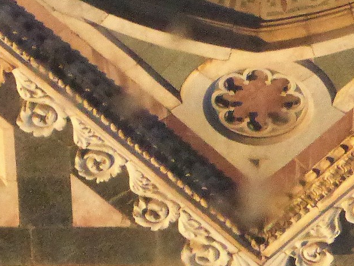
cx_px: 217
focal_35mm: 660
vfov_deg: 2.3
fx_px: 6752
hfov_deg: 3.0
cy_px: -129
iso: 800
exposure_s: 1/60
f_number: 5.4
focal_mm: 27.6
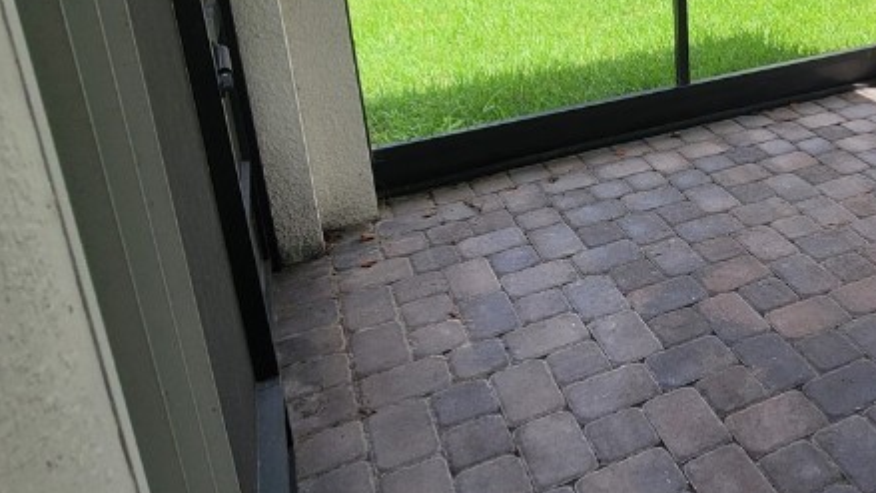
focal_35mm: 33
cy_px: 36
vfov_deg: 33.5
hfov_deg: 55.0
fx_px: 767
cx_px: 712
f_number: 2.2
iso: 50
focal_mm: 2.2
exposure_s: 1/409
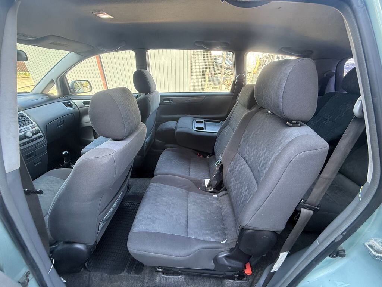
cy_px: 144
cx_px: 191
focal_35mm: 14
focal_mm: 2.22
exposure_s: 1/99
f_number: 2.2
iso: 320
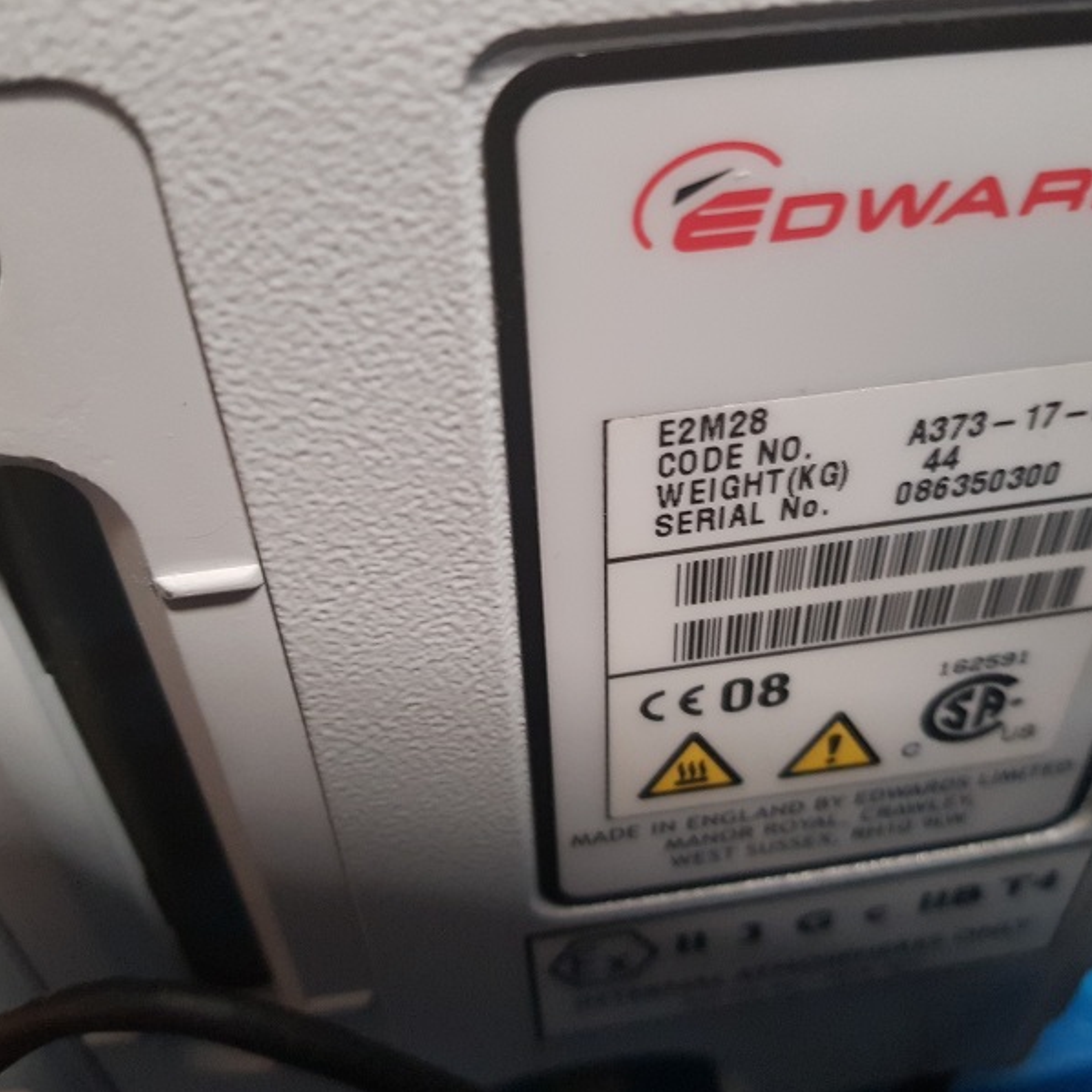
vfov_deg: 52.5
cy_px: 545
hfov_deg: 52.5
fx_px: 1106
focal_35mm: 31
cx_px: 554
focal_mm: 4.2
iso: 250
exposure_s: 1/10
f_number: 1.7
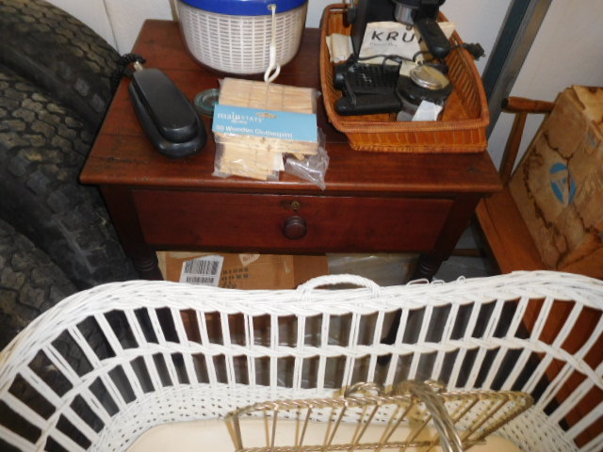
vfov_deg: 54.9
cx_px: 302
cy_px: 226
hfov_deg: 69.4
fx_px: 435
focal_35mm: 25
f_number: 3.4
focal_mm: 4.5
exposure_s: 1/30
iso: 200
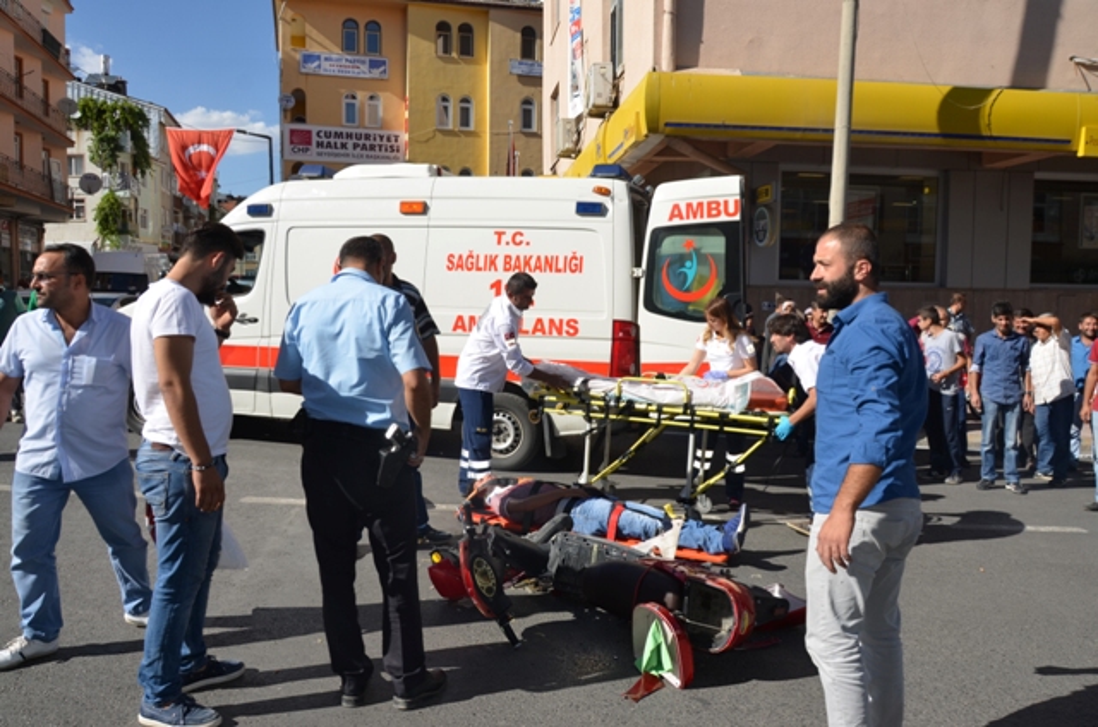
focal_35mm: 27
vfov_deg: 47.7
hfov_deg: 67.5
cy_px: 364
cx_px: 549
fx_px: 822
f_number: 6.7
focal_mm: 18
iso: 100
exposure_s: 1/250
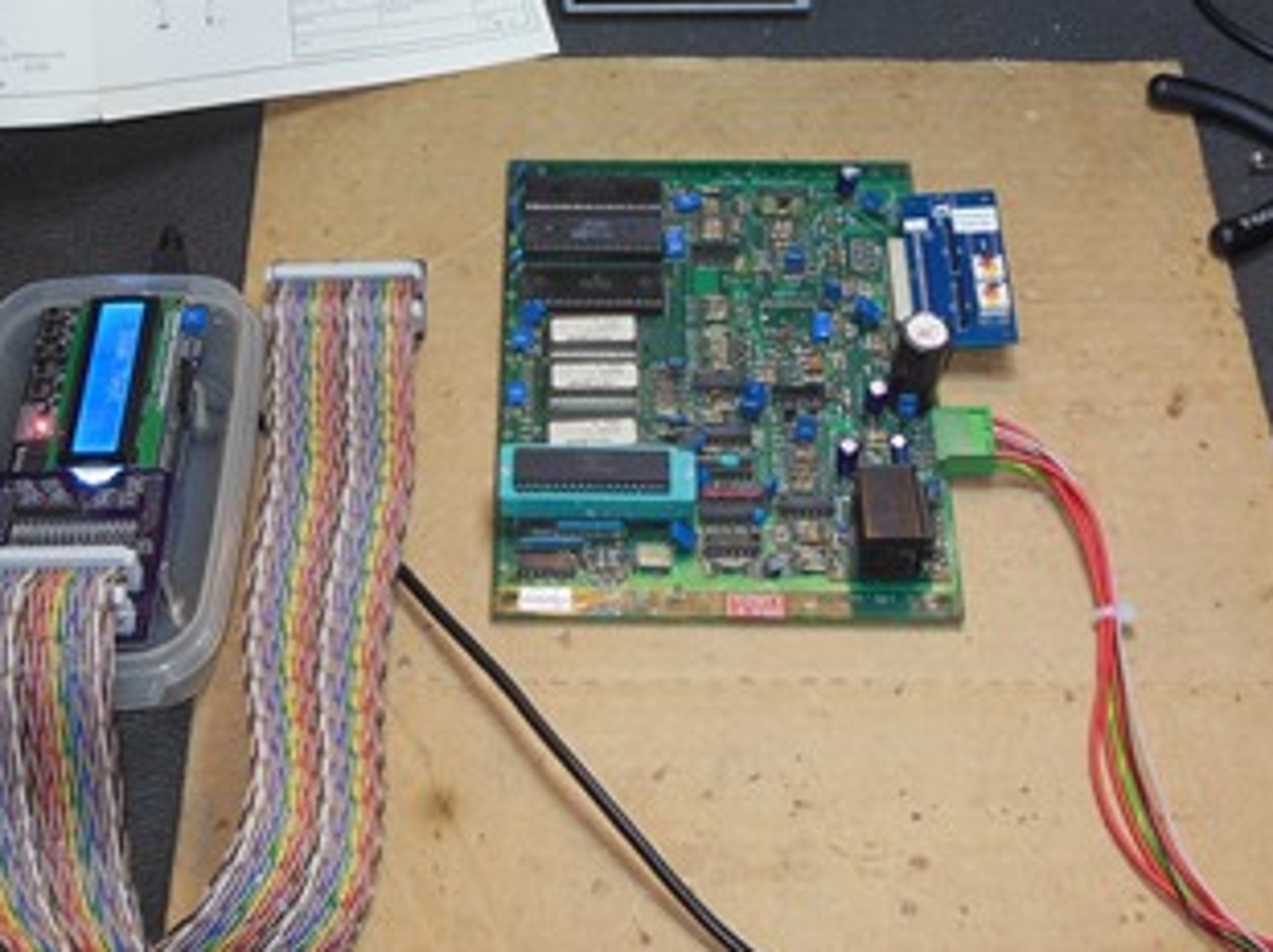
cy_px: 275
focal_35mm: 55
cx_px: 690
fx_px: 2021
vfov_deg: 26.3
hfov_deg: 34.9
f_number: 3.6
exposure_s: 1/30
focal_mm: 6.8
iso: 200
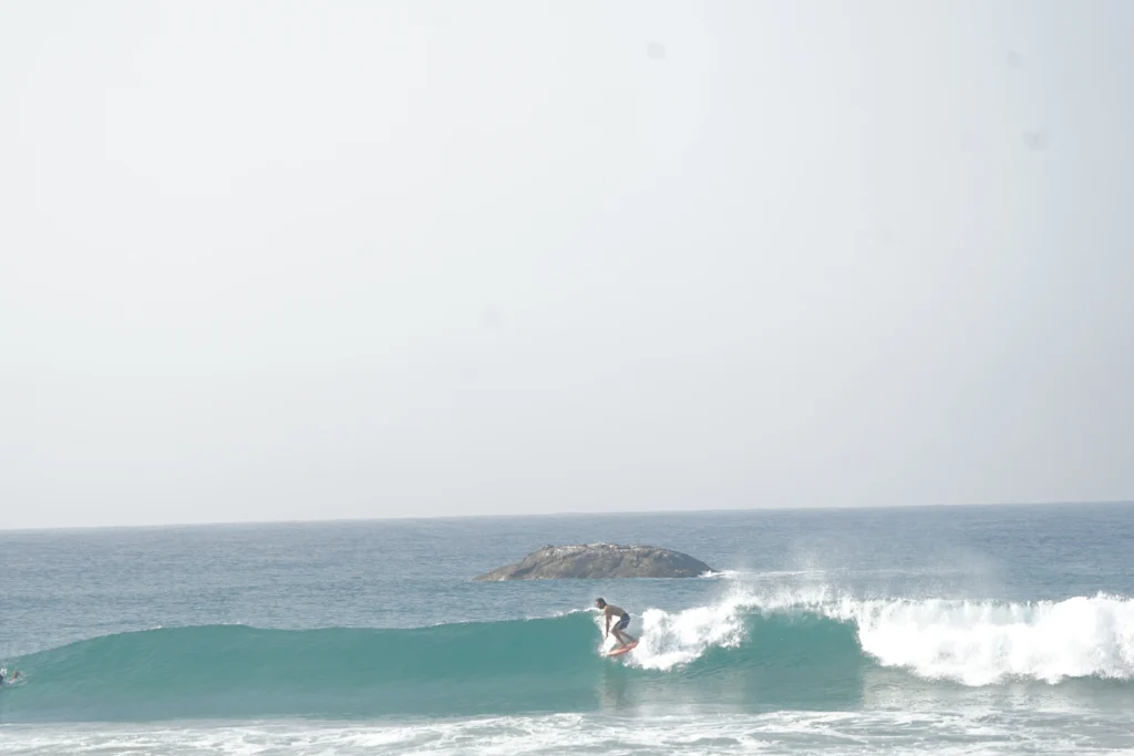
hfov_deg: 9.4
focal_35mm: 220
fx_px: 6930
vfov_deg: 6.2
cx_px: 567
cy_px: 378
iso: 200
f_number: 5.6
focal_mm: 220
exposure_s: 1/320
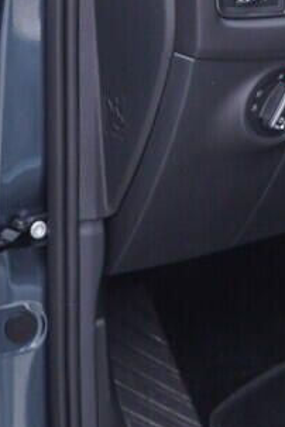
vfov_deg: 12.0
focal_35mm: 171
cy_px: 63
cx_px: 257
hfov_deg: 8.0
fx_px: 2030
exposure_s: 1/40
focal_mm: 24
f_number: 2.8
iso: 160
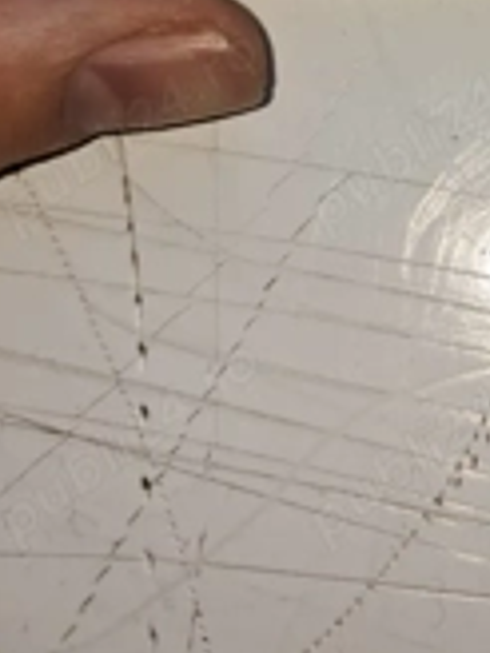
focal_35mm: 66
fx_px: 1246
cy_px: -131
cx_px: 518
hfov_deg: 21.3
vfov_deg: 26.2
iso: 50
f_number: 1.8
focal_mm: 4
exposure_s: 1/323
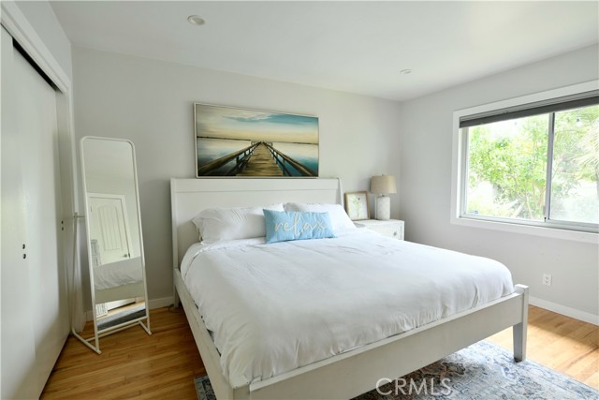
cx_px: 300
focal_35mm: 18
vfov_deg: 67.4
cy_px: 200
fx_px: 300
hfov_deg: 90.0
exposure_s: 1/20
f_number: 4.5
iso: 100
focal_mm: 18
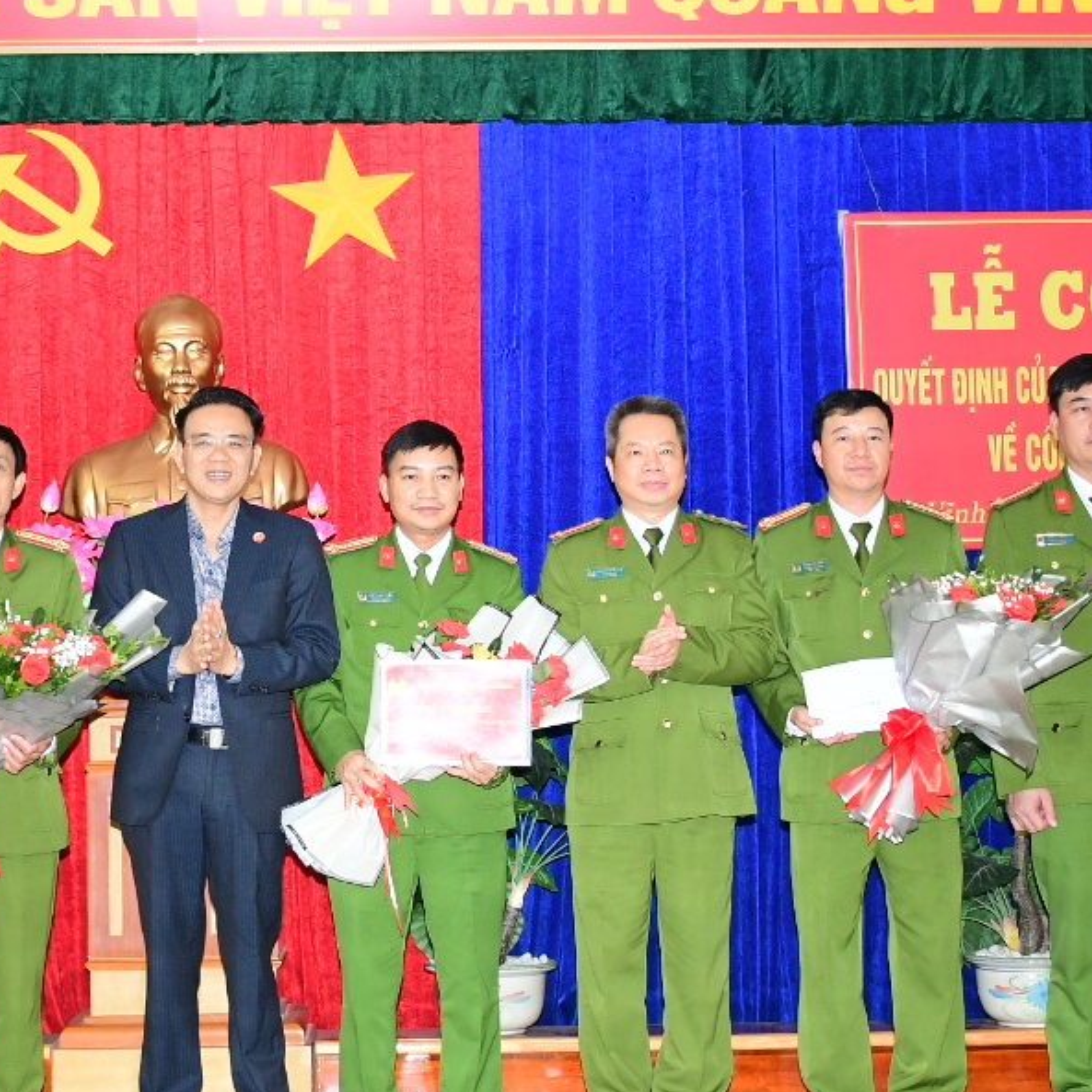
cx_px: 466
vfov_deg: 21.6
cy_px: 447
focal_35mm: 80
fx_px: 2861
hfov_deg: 21.6
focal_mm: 23
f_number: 3.8
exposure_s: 1/200
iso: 1000
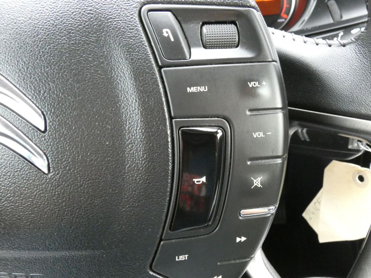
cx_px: 186
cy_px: 139
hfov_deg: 55.4
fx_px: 354
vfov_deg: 42.9
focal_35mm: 33
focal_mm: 6
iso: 1600
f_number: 5.6
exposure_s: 1/20
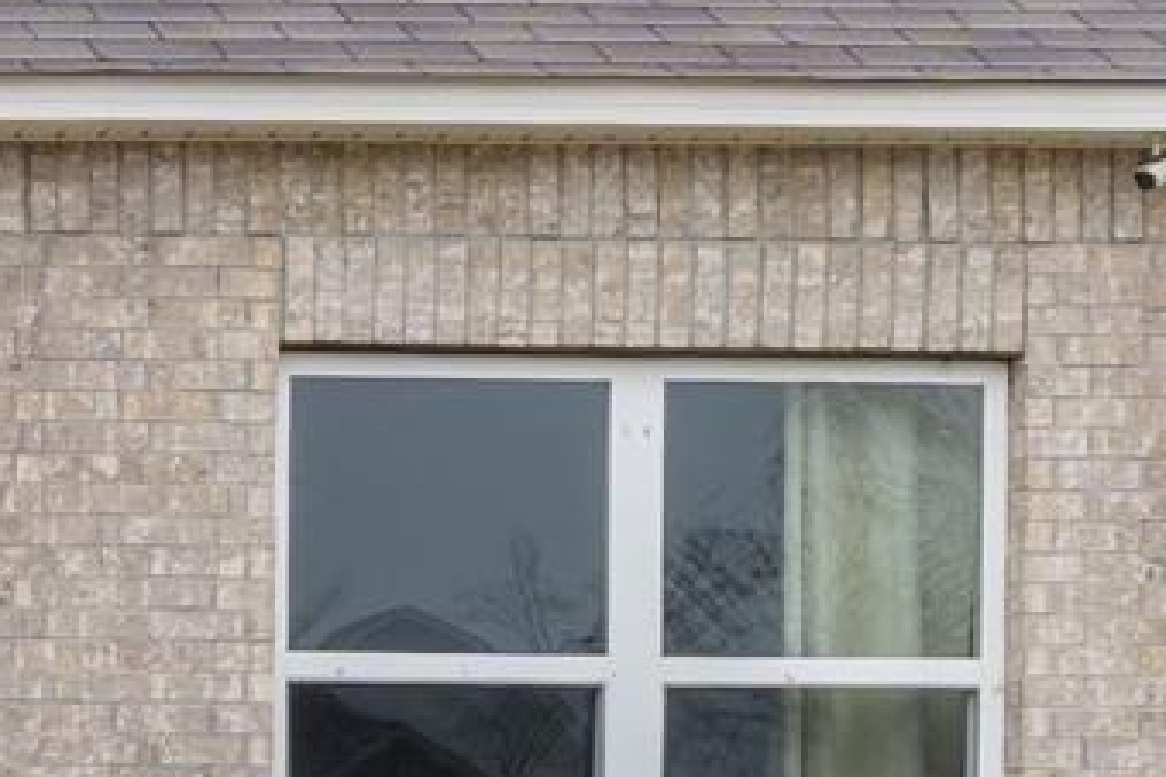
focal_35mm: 124
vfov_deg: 10.8
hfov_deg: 14.0
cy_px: 1040
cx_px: -1166
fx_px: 4013
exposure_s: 1/15
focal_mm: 11.2
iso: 200
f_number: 9
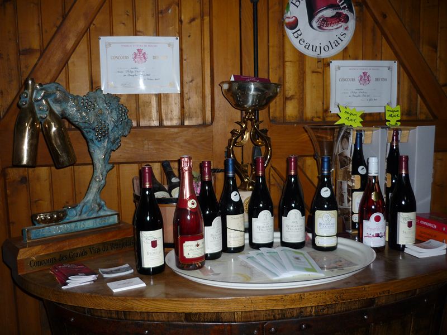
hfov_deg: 55.4
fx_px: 426
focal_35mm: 33
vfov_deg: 42.9
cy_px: 168
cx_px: 224
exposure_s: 1/30
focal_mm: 5.5
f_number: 2.8
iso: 100
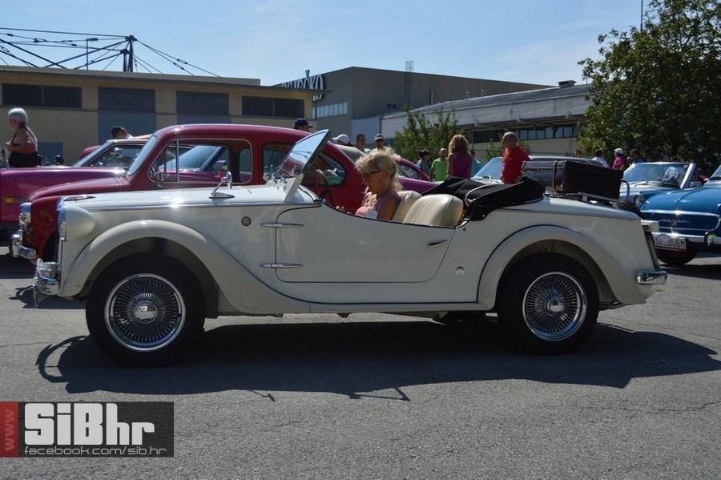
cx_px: 360
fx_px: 781
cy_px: 240
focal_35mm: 39
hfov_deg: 49.6
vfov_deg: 34.2
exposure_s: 1/1250
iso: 100
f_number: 5
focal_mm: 26
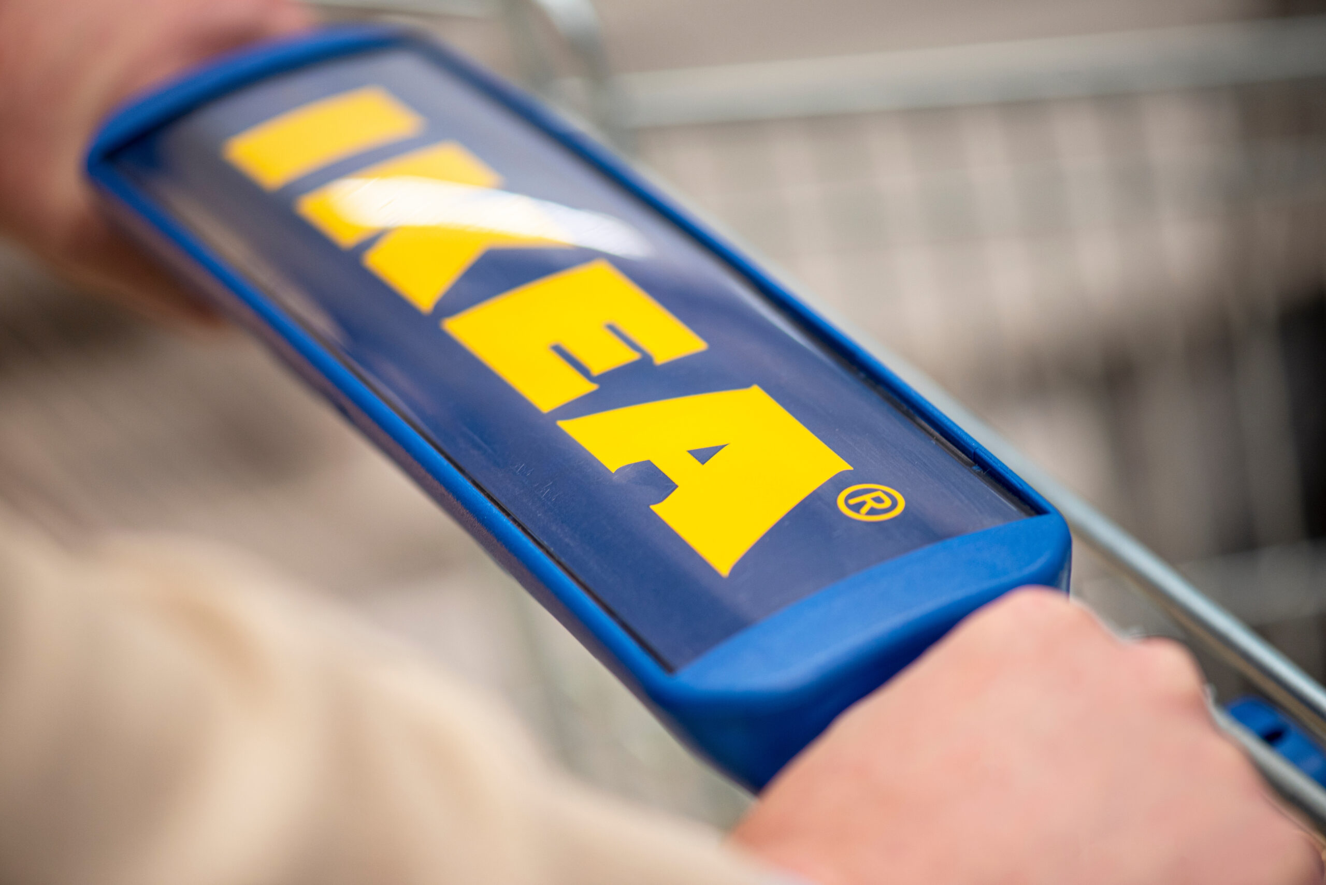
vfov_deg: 13.1
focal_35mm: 105
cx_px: 663
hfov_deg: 19.4
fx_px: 3869
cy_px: 442
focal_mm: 105
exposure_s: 1/50
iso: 400
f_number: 3
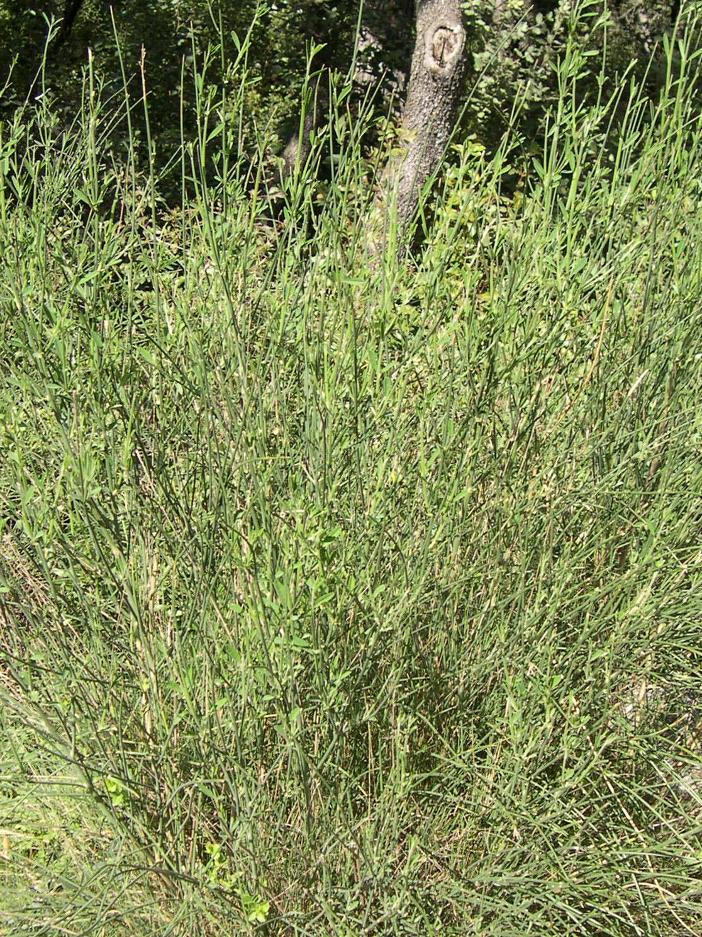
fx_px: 1569
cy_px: 451
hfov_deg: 25.2
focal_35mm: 58
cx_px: 421
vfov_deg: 33.2
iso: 100
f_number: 2.8
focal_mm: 8
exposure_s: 1/558
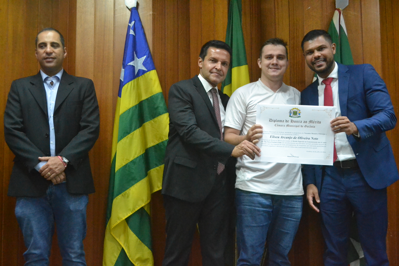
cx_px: 200
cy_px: 133
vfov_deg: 29.9
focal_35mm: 45
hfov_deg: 43.6
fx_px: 499
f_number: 5
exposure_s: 1/80
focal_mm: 30
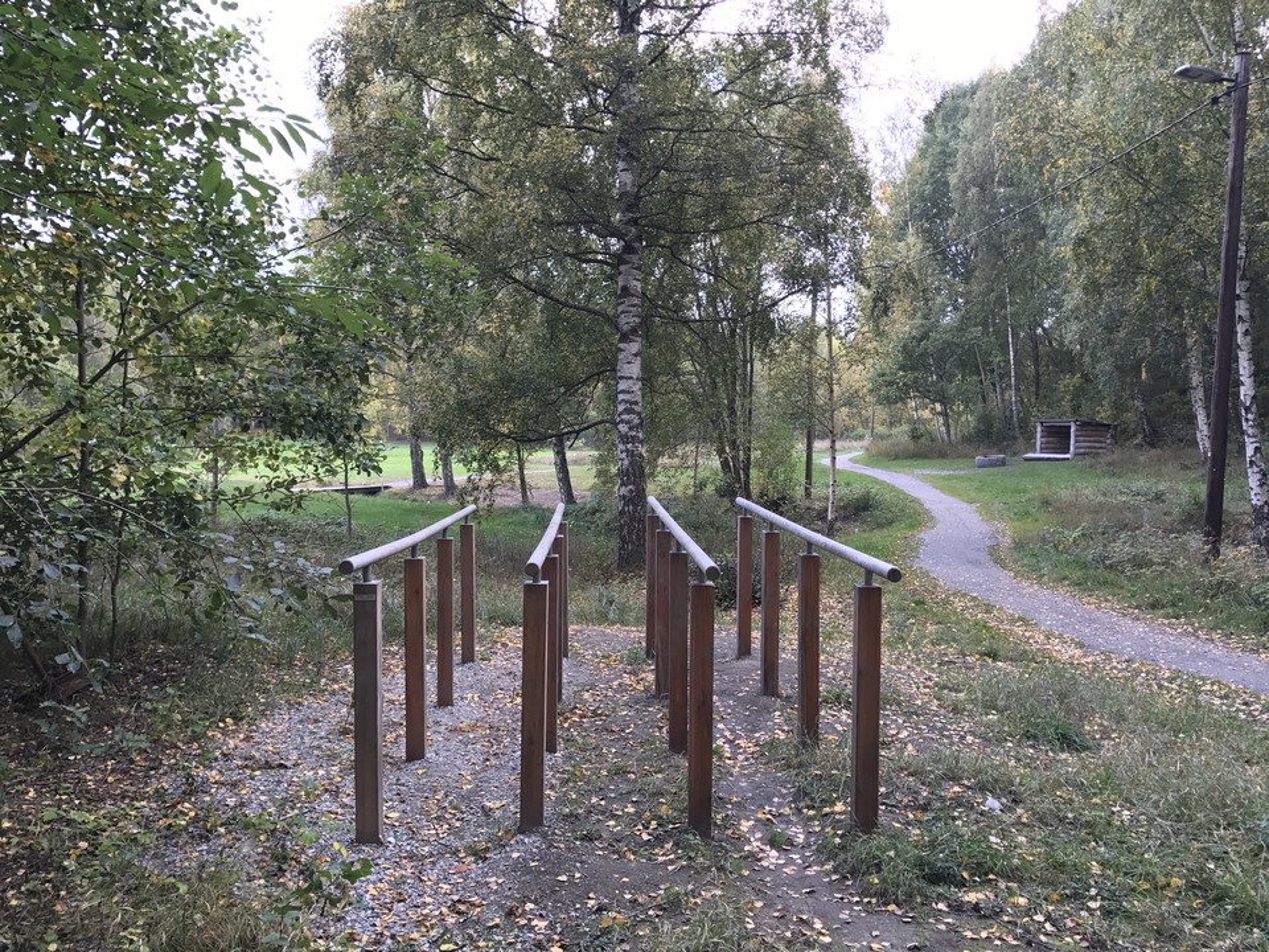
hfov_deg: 63.4
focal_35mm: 28
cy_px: 476
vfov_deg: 49.7
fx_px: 1026
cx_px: 634
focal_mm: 3.99
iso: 25
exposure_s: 1/50
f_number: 1.8
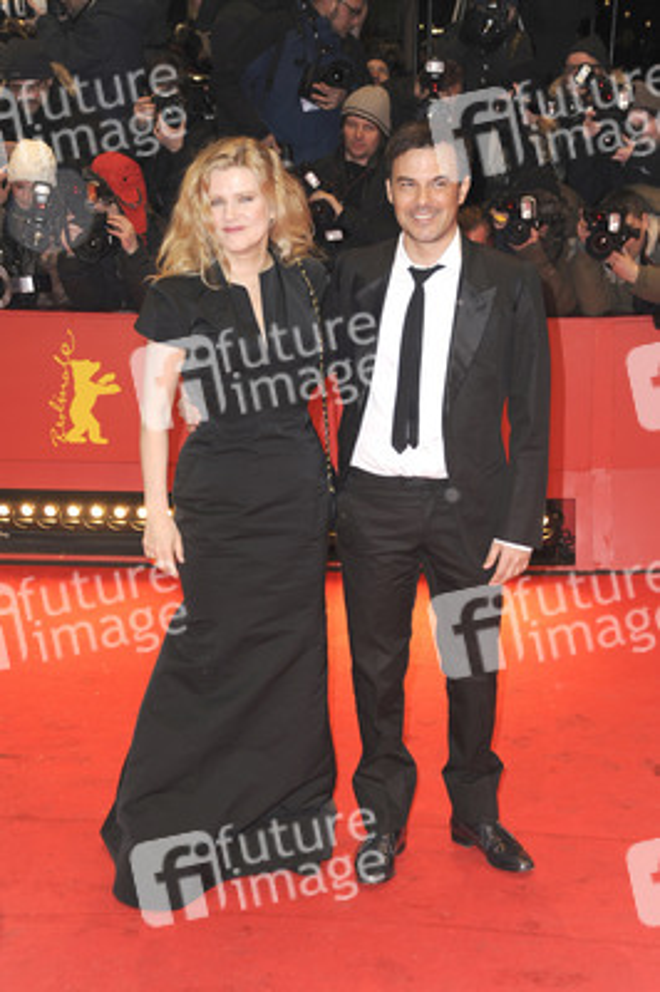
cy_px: 496
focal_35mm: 58
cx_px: 330
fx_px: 1598
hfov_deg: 23.3
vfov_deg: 34.5
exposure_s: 1/250
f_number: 5.6
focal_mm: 58
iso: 640
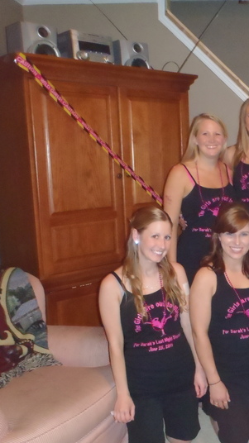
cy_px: 222
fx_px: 482
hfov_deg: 26.7
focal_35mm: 41
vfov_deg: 49.4
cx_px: 271
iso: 800
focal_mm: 5
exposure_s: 1/8
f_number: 3.9
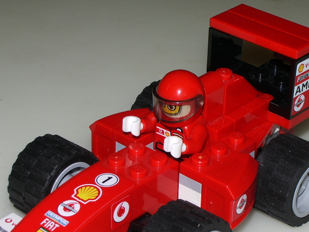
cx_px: 172
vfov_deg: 13.0
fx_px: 1018
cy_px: 172
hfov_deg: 17.3
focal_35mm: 114
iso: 50
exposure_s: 1/50
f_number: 6.2
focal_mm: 12.2
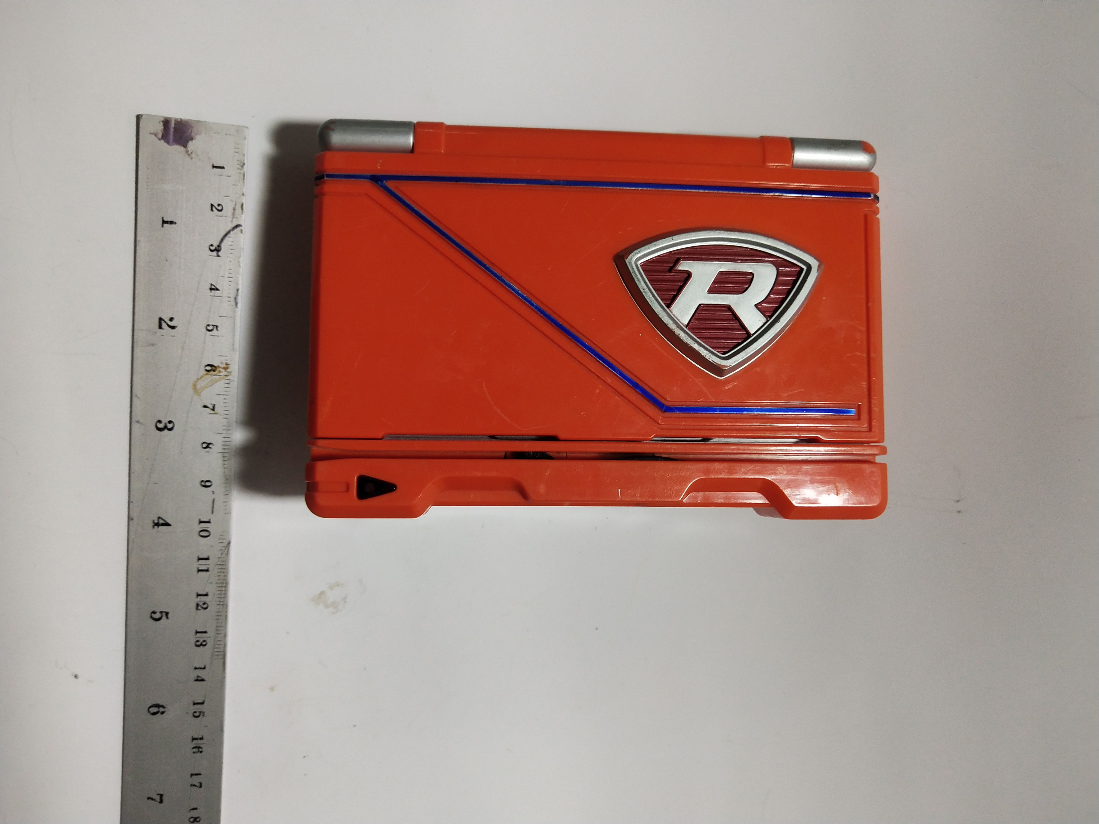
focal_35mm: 30
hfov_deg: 60.0
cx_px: 550
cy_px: 412
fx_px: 952
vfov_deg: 46.8
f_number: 1.8
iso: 179
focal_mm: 3.95
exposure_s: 1/100
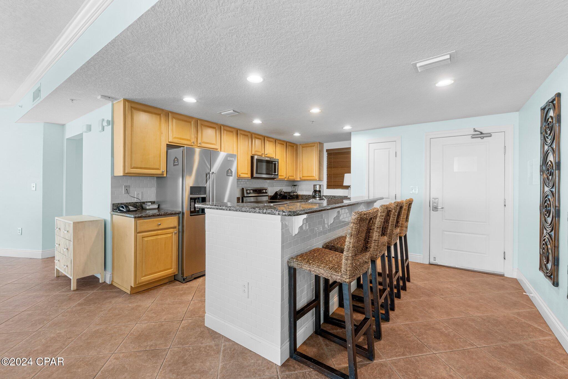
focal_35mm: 16
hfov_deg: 97.6
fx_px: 248
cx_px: 284
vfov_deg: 74.6
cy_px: 190
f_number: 9
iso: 400
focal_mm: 10.5
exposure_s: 1/13
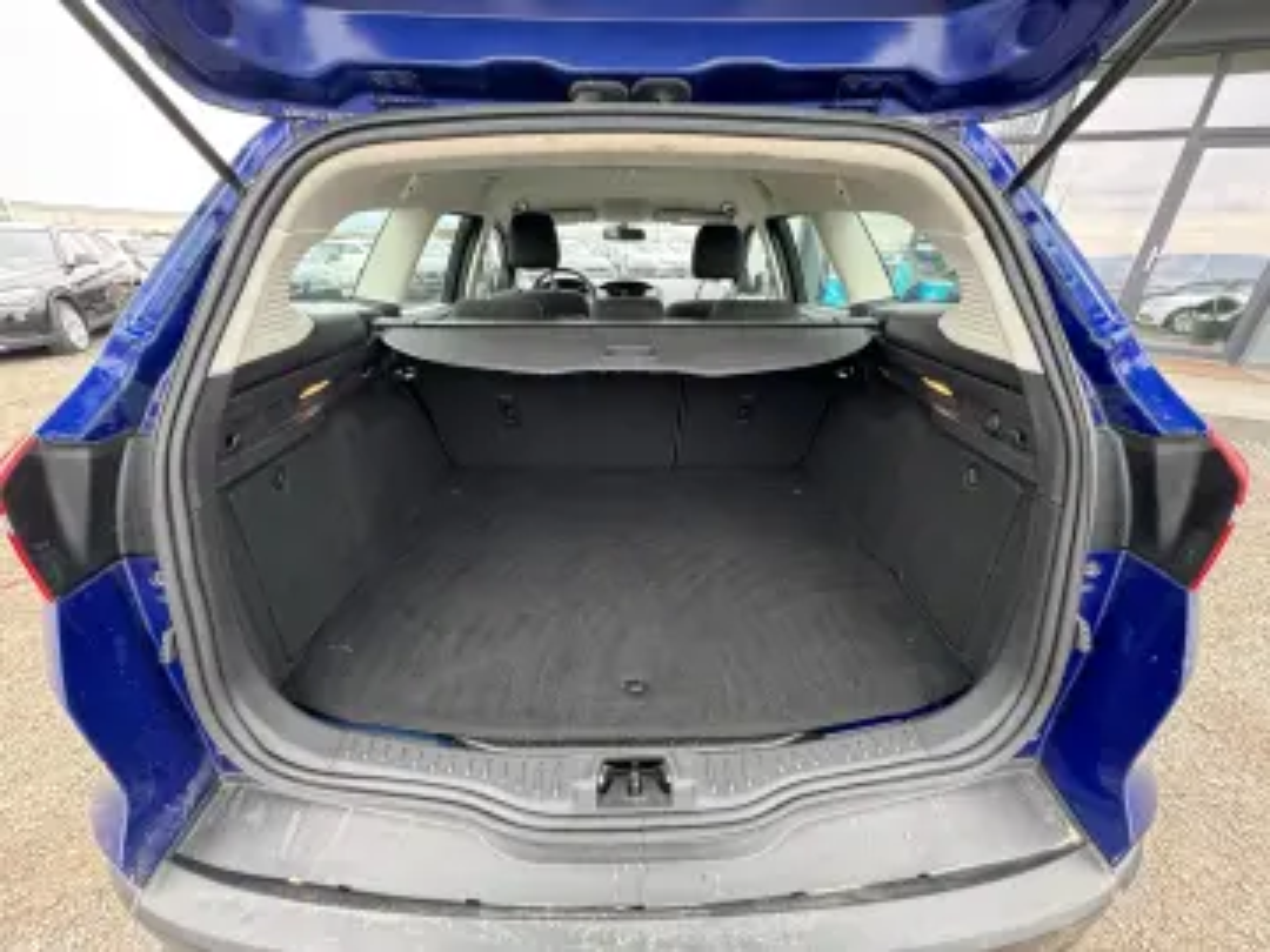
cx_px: 635
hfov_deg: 102.1
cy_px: 476
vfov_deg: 85.7
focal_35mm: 14
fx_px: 514
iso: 320
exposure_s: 1/60
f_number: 2.2
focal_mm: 2.22
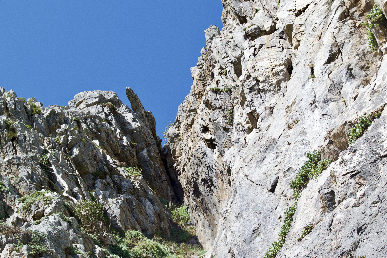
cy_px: 129
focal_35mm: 78
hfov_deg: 26.0
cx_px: 194
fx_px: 838
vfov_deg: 17.5
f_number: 11
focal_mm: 52
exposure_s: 1/400
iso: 400
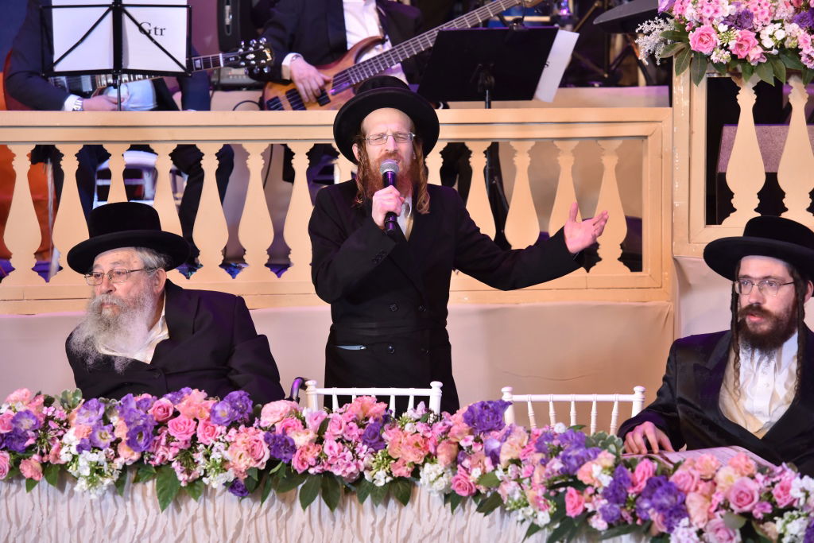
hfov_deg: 12.8
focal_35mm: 160
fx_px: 3618
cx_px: 407
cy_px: 272
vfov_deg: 8.6
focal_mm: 160
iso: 1000
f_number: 7.1
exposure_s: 1/160
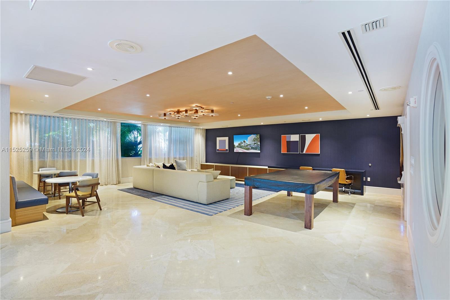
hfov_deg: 96.7
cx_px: 225
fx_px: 200
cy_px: 150
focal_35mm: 16
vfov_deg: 73.7
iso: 640
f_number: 4
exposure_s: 1/80
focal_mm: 16
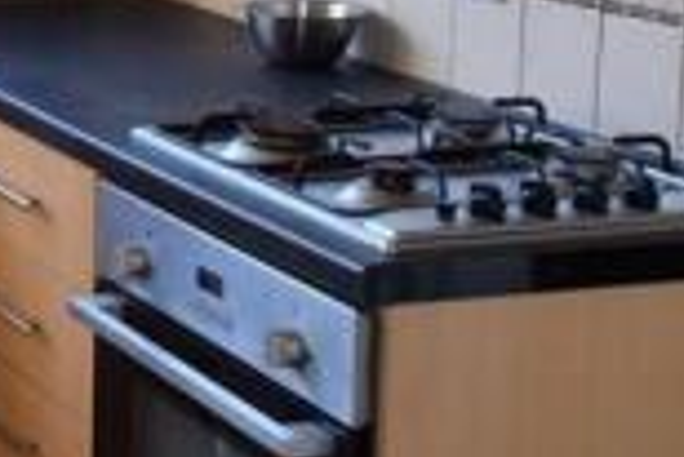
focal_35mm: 115
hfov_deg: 16.6
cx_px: -240
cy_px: -113
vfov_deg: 11.7
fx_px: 2187
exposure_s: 1/125
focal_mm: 18
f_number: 5.6
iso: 800
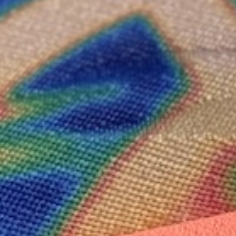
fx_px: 2823
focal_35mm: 366
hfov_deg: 4.4
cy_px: 53
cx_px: 907
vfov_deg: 4.8
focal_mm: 6.76
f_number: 1.78
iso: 80
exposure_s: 1/5208
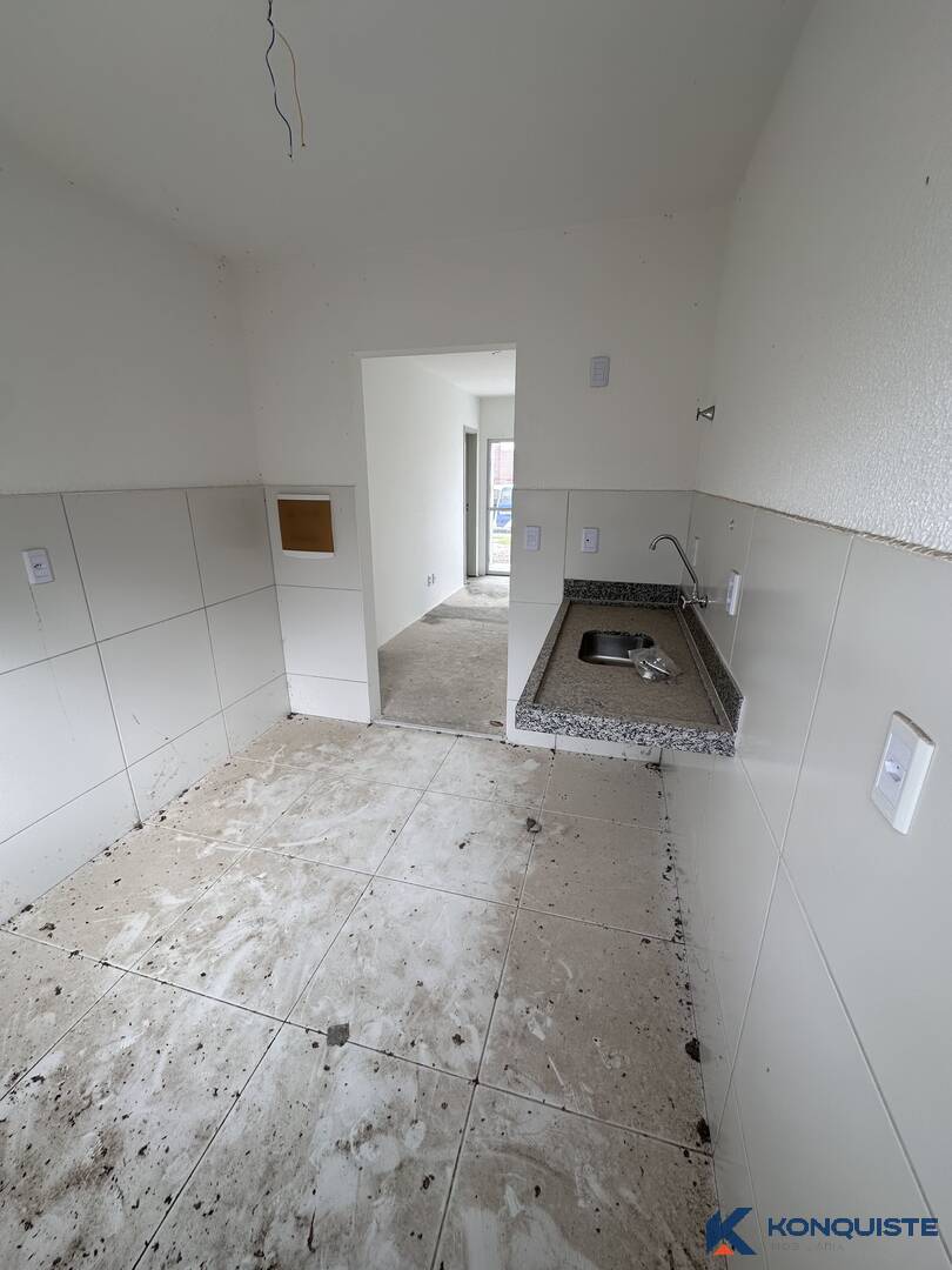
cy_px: 635
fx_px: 513
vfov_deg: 102.1
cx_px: 476
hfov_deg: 85.7
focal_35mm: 14
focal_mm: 2.22
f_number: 2.2
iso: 40
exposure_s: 1/101
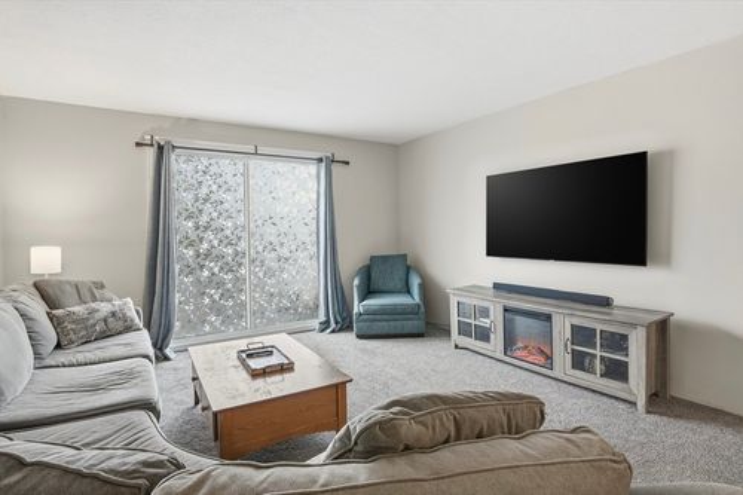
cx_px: 372
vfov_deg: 72.0
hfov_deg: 95.0
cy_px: 248
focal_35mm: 16
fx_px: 340
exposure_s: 1/80
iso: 400
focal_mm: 11
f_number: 7.1
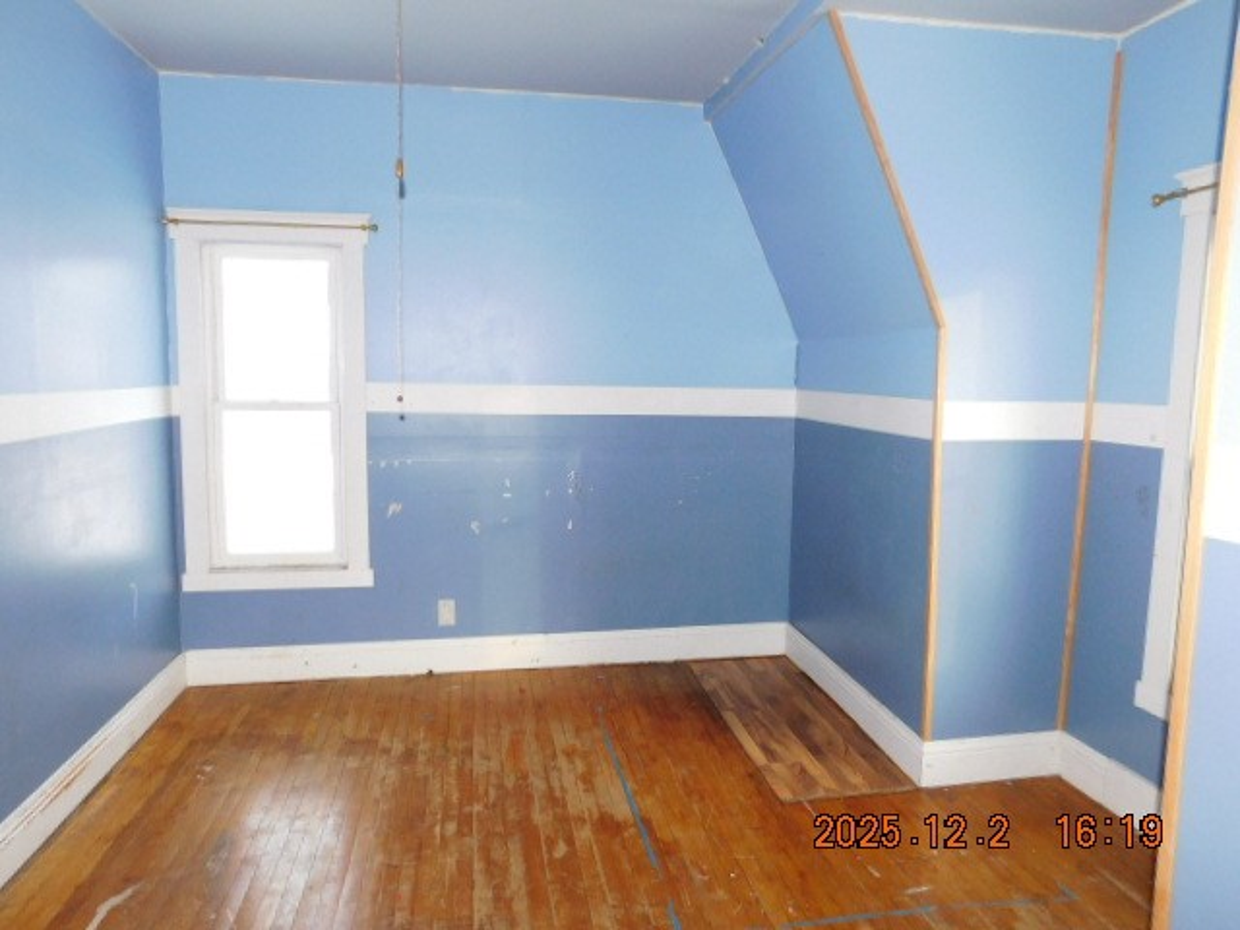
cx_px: 620
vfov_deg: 58.9
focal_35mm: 23
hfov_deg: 73.9
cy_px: 465
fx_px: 824
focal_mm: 4
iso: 220
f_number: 3
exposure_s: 1/30
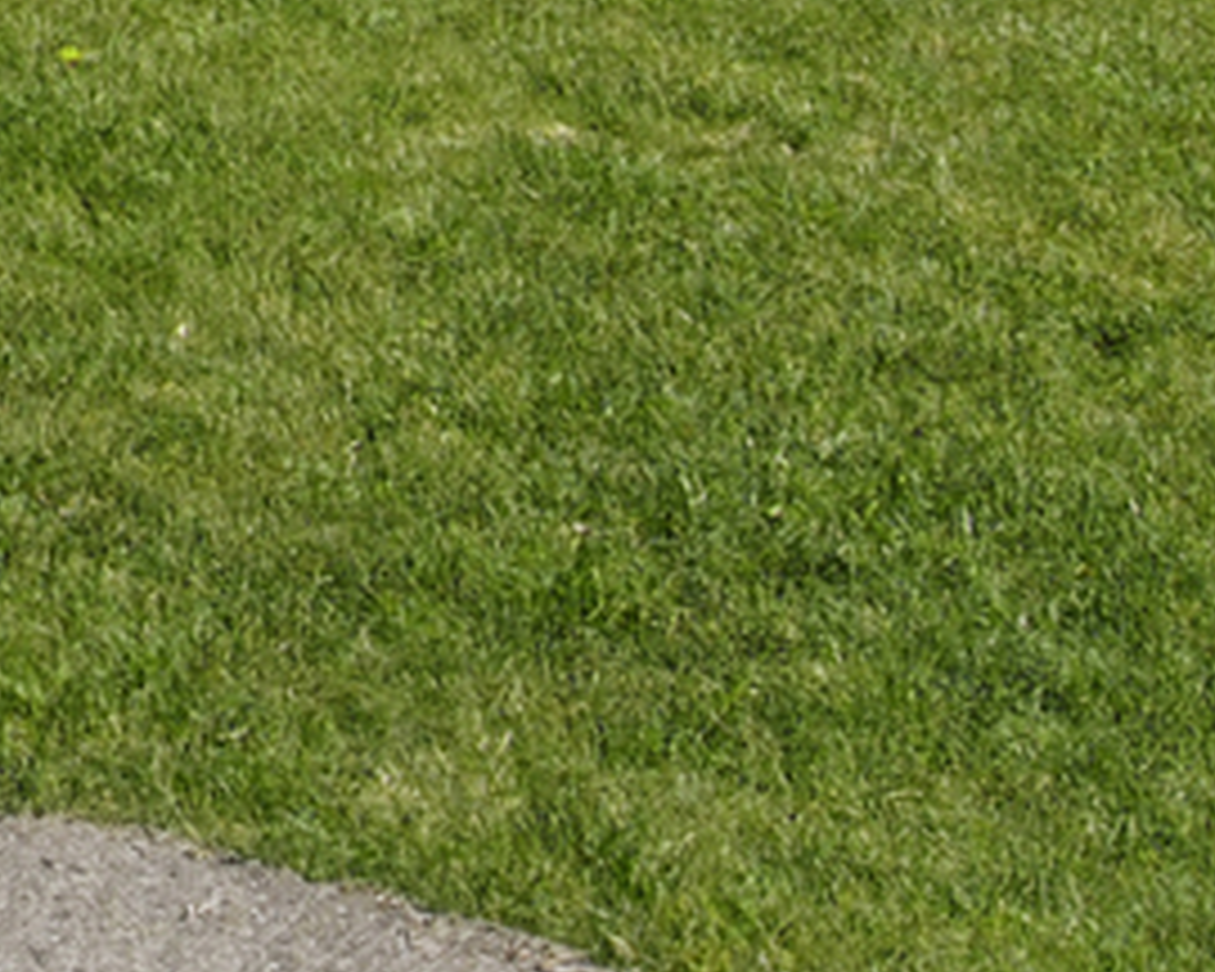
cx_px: -1130
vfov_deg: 12.1
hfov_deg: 15.0
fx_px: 3848
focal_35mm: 107
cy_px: -1210
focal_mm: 13
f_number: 3.8
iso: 200
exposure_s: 1/8000
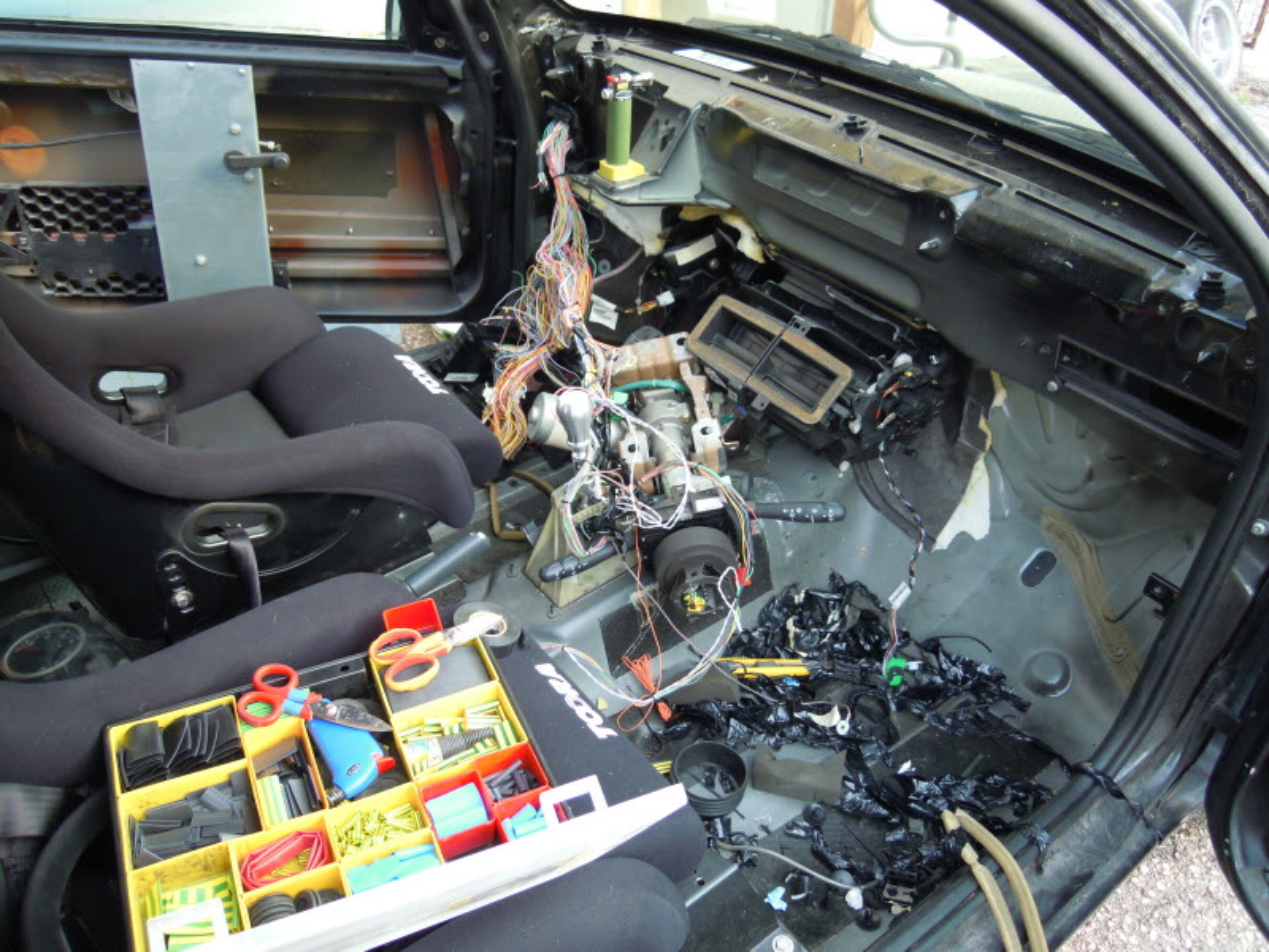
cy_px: 476
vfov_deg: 49.7
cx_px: 634
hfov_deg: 63.4
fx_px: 1026
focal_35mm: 28
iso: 160
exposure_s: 1/30
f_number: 2.7
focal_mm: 5
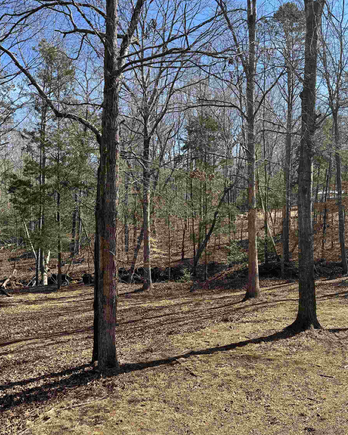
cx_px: 218
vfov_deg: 55.7
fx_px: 412
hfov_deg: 45.4
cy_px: 218
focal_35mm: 32
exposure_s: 1/1597
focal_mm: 6.76
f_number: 1.78
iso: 80
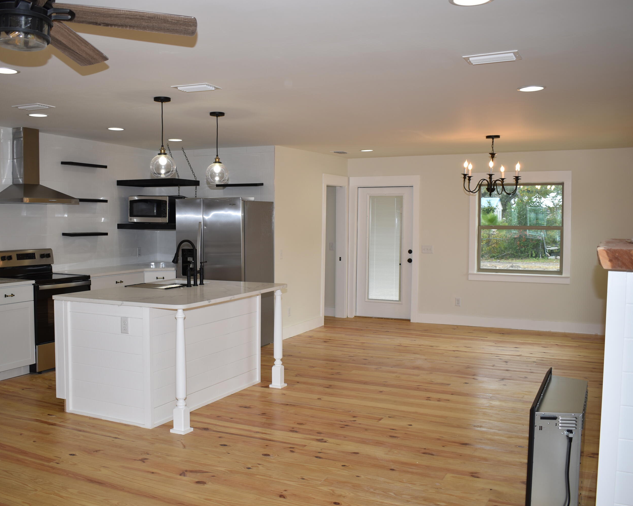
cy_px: 254
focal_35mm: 34
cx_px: 275
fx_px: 637
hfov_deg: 52.7
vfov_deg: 43.4
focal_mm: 20
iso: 100
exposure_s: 1/80
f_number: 4.5
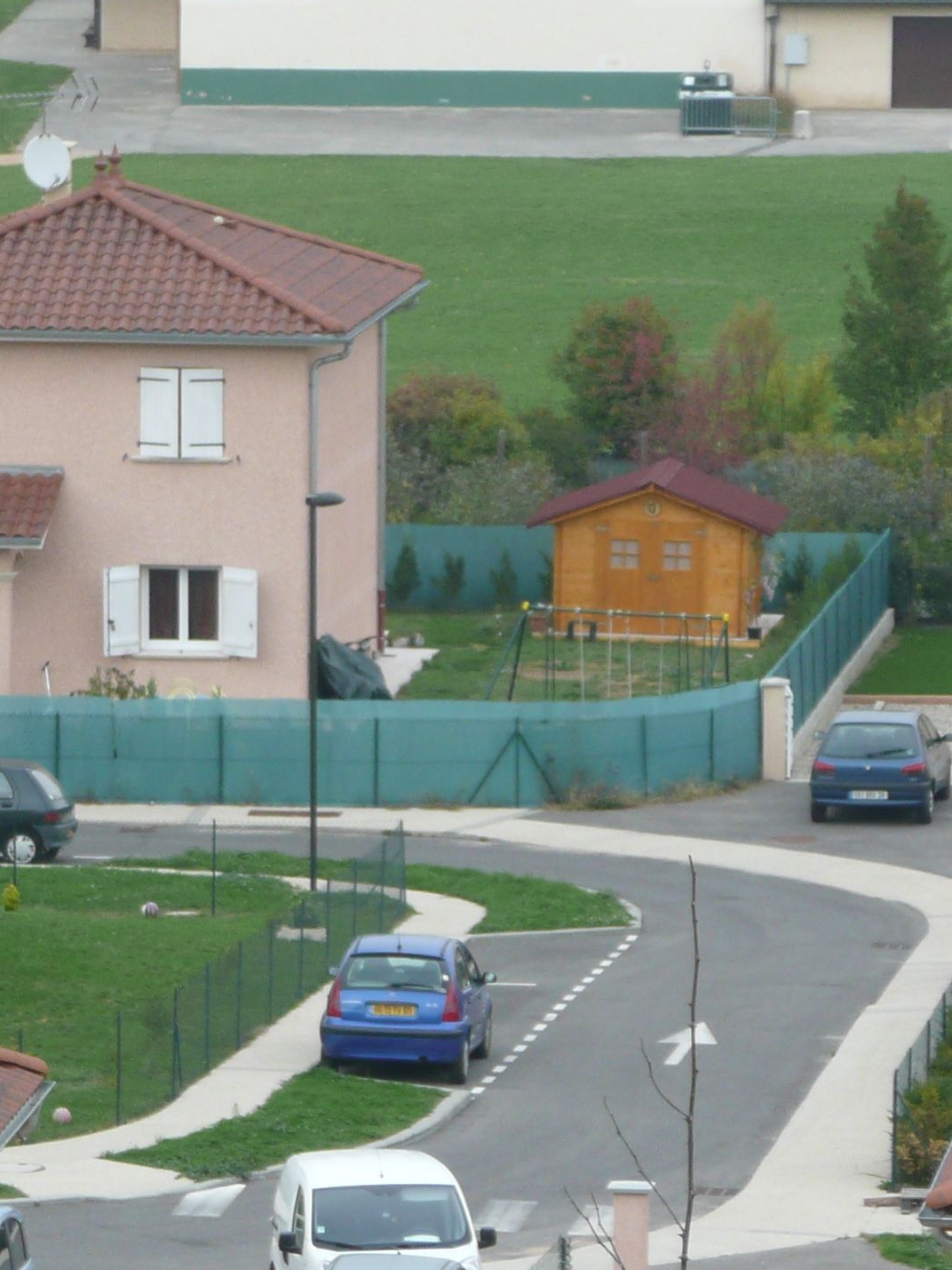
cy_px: 715
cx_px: 408
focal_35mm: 316
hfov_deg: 4.7
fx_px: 11586
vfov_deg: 6.3
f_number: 4.8
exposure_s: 1/60
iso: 100
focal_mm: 24.2
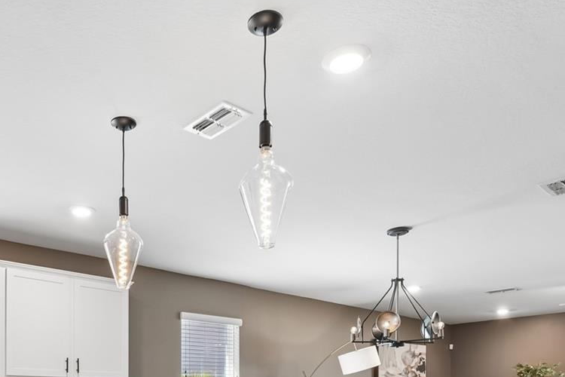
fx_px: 502
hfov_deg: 56.4
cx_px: 155
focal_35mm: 32
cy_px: 391
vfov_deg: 36.3
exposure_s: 1/2
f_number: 7.1
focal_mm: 10
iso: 100
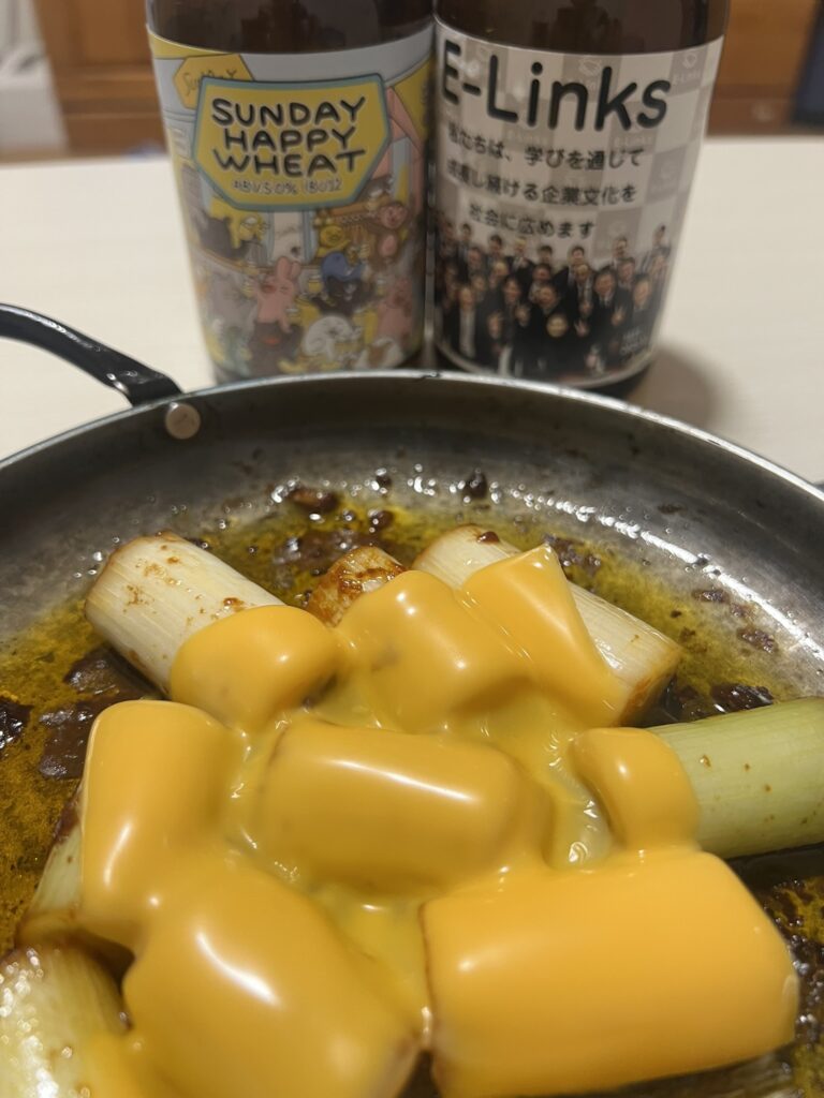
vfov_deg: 67.3
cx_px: 412
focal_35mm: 26
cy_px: 549
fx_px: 825
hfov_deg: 53.1
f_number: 1.5
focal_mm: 5.7
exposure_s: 1/60
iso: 160
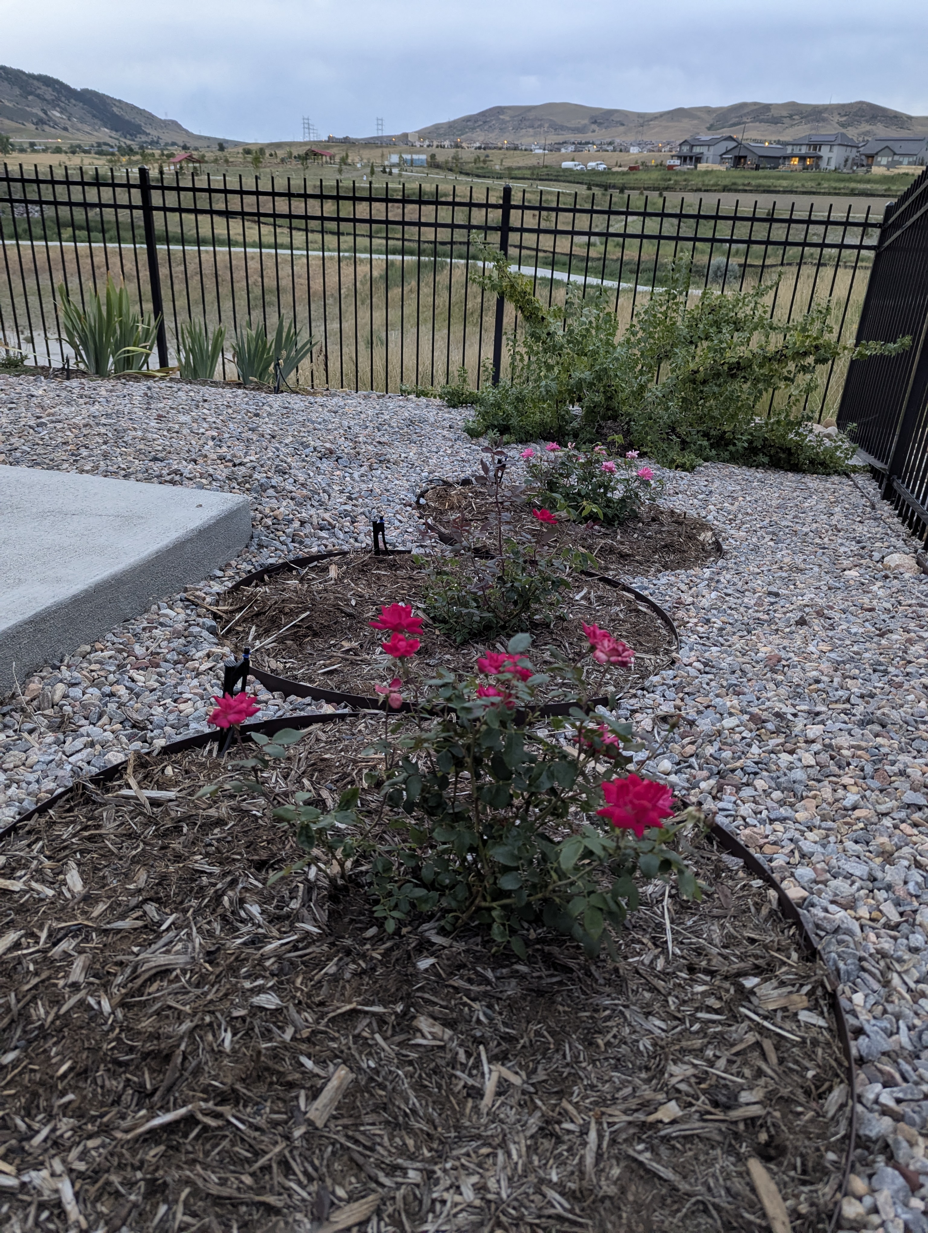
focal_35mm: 24
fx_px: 856
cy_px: 616
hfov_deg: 56.9
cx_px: 464
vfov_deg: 71.5
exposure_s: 1/43.7
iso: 243
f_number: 1.85
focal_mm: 6.81
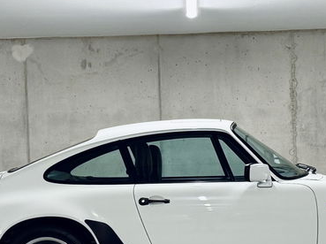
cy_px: 114
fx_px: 470
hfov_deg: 37.9
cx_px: 211
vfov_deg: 29.1
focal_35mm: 50
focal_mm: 6.76
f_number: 1.78
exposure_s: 1/100
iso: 200
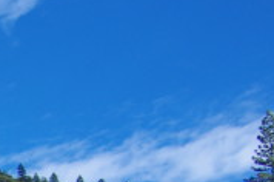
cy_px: 490
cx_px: -349
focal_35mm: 181
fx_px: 1374
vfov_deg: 7.0
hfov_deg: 10.1
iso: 100
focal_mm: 21
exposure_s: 1/250
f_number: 5.6
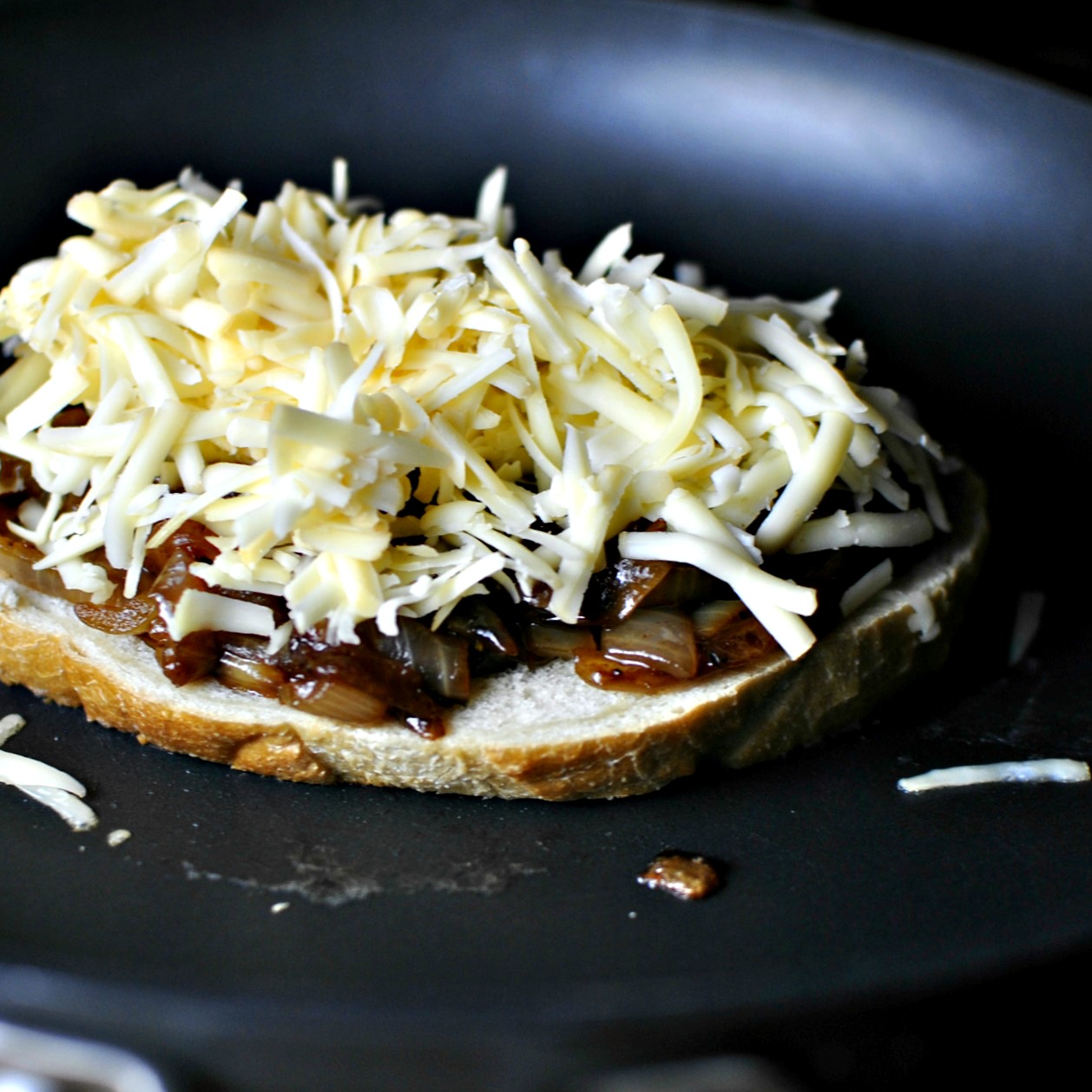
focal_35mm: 68
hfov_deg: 25.4
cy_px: 543
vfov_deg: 25.5
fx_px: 2414
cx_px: 396
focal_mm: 35
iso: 125
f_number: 2.2
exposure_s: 1/100
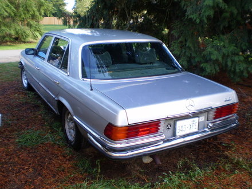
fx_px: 262
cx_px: 126
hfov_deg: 51.4
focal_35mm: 36
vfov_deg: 39.7
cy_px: 94
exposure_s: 1/60
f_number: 3.1
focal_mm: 6.3
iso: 64
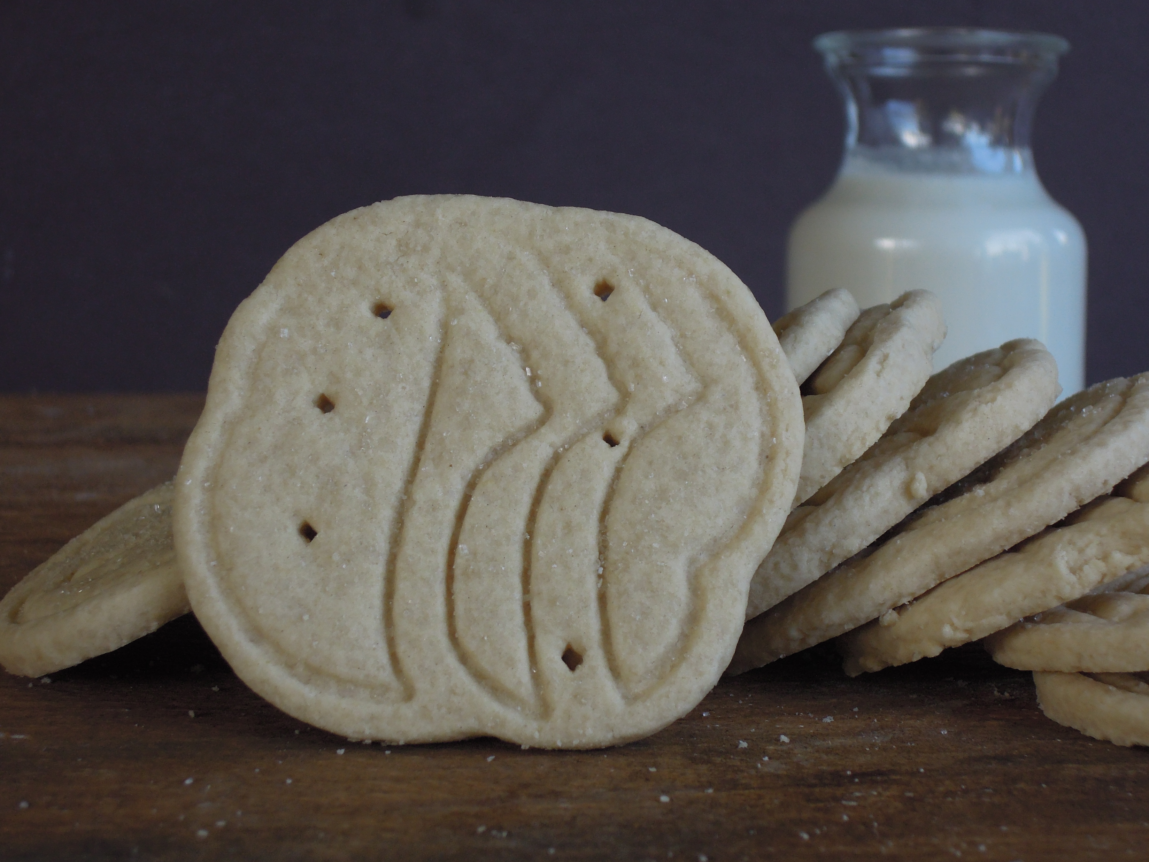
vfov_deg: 17.4
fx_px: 2821
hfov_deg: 23.0
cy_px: 431
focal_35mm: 85
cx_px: 574
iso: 220
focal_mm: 15.2
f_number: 4.5
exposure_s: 1/60
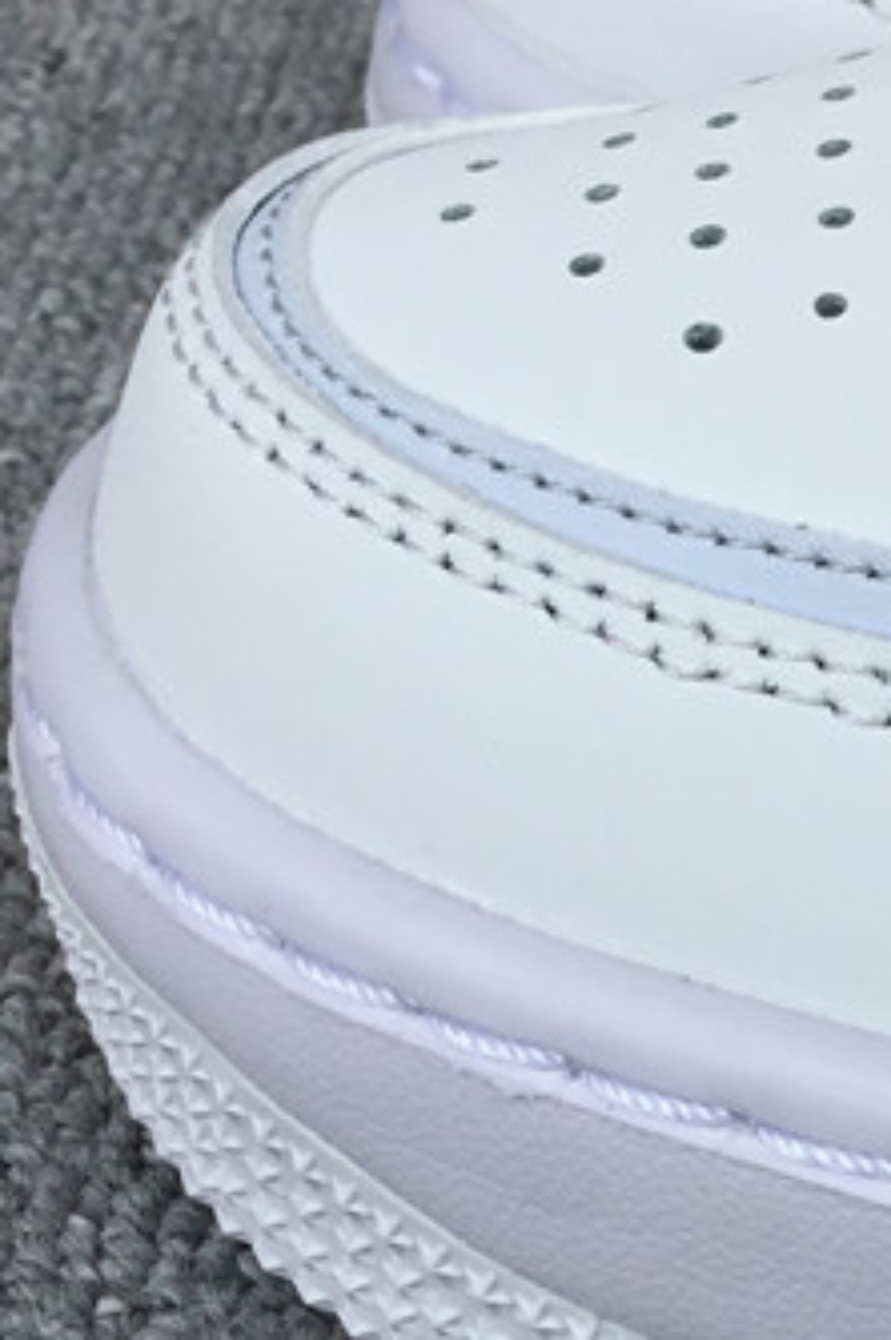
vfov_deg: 23.4
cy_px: 684
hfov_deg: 15.0
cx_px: 1116
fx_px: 3236
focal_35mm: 87
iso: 25
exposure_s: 1/617
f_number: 2.4
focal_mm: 3.3
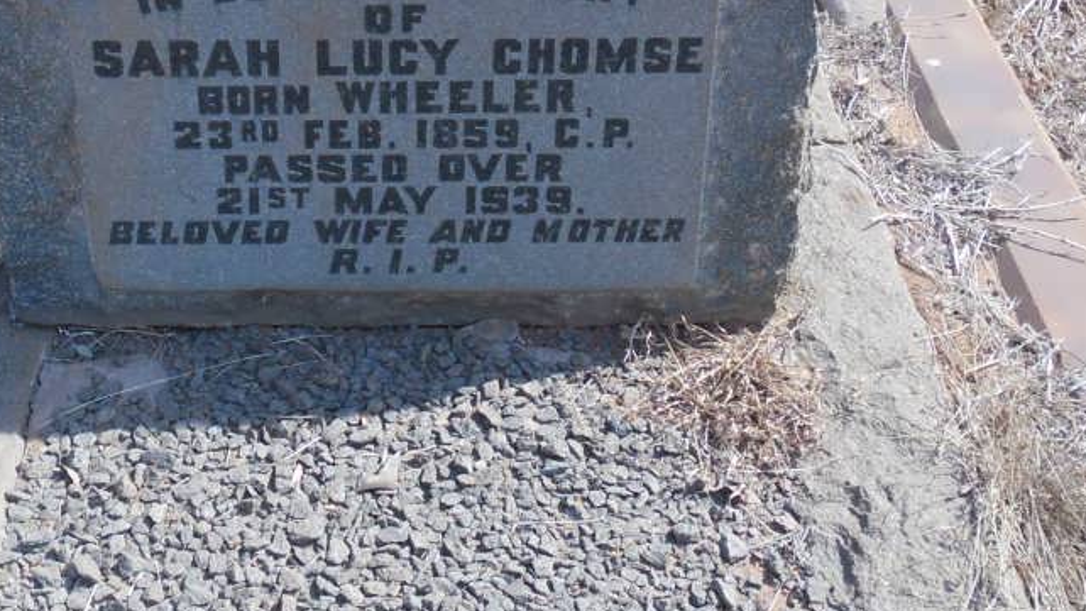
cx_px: 408
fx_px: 1584
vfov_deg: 21.5
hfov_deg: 37.6
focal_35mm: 55
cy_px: 110
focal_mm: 4.9
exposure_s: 1/362
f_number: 3.5
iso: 80
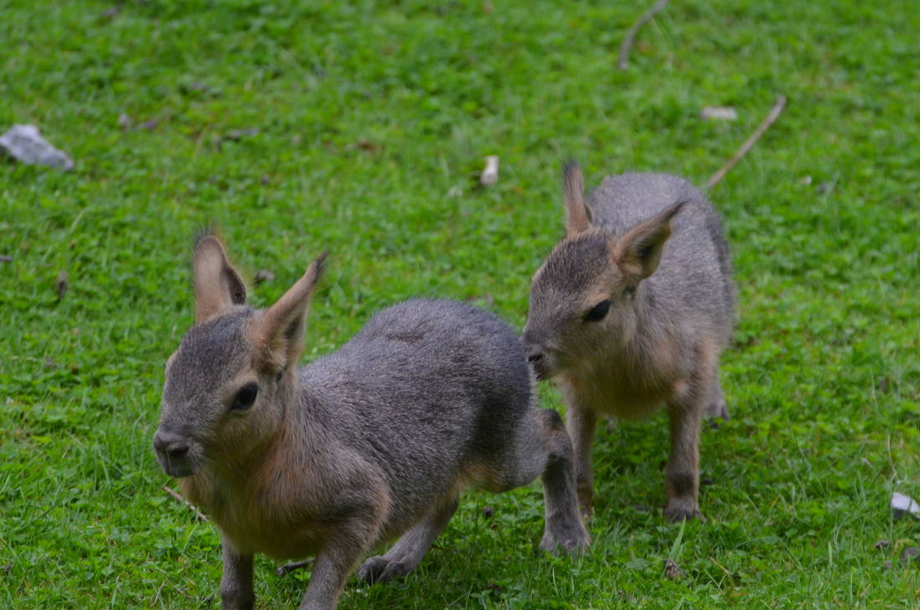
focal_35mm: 657
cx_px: 536
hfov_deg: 3.1
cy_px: 311
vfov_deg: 2.1
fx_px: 16756
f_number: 5.6
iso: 800
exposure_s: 1/250
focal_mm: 300
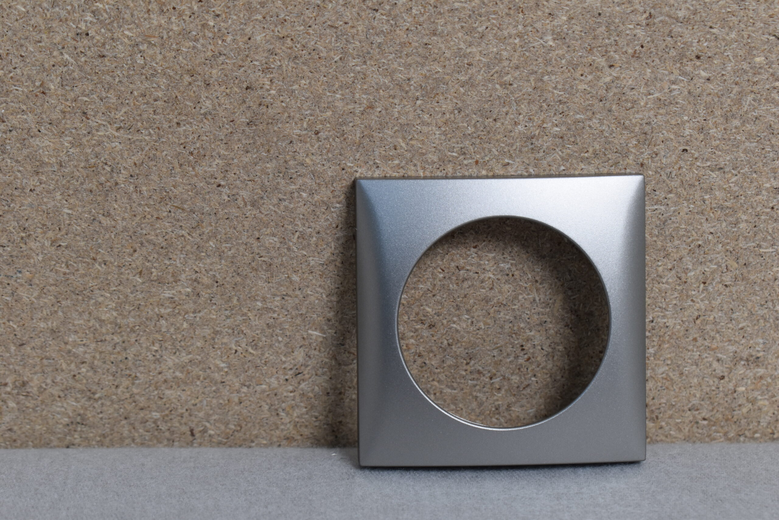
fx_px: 1785
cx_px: 390
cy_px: 260
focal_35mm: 82
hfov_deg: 24.6
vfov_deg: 16.6
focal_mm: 55
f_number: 7.1
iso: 400
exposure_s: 1/60
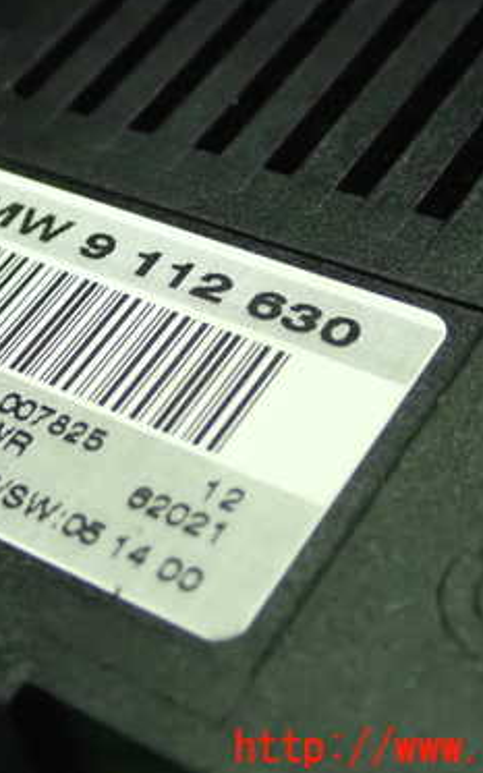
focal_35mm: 75
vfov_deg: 27.4
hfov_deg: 17.2
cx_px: 81
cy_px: 309
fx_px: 1580
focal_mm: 7.84
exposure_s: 1/50
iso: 1600
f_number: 2.9
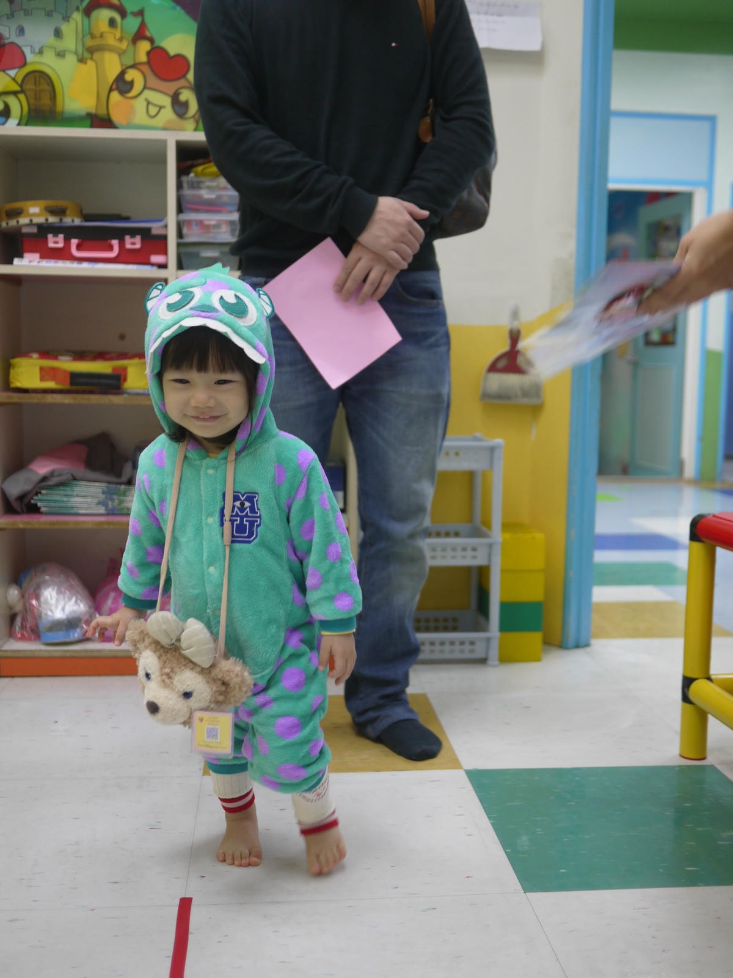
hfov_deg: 36.0
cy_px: 489
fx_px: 1129
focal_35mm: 40
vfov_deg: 46.8
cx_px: 366
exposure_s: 1/100
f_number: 1.7
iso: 160
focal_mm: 20
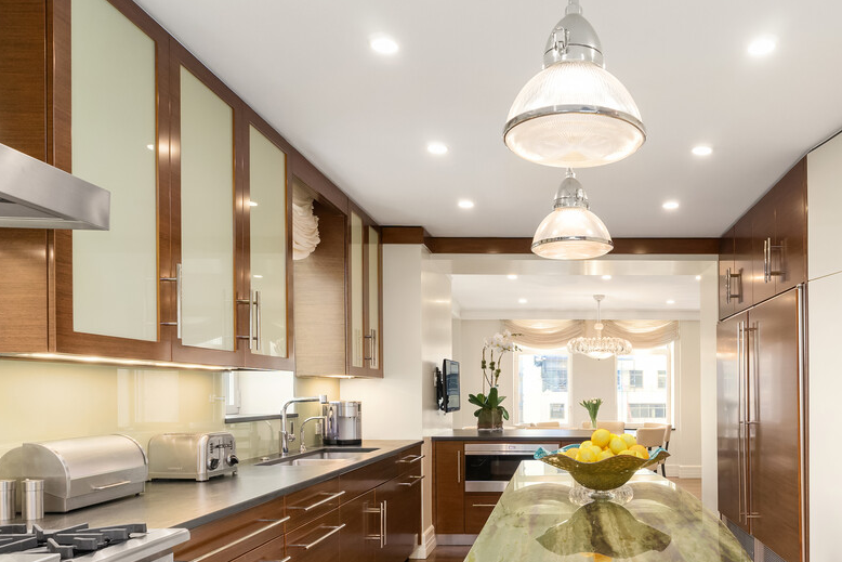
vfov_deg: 47.2
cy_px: 375
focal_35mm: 27
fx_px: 632
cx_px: 590
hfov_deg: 64.8
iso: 500
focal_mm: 14
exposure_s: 1/3
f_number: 8
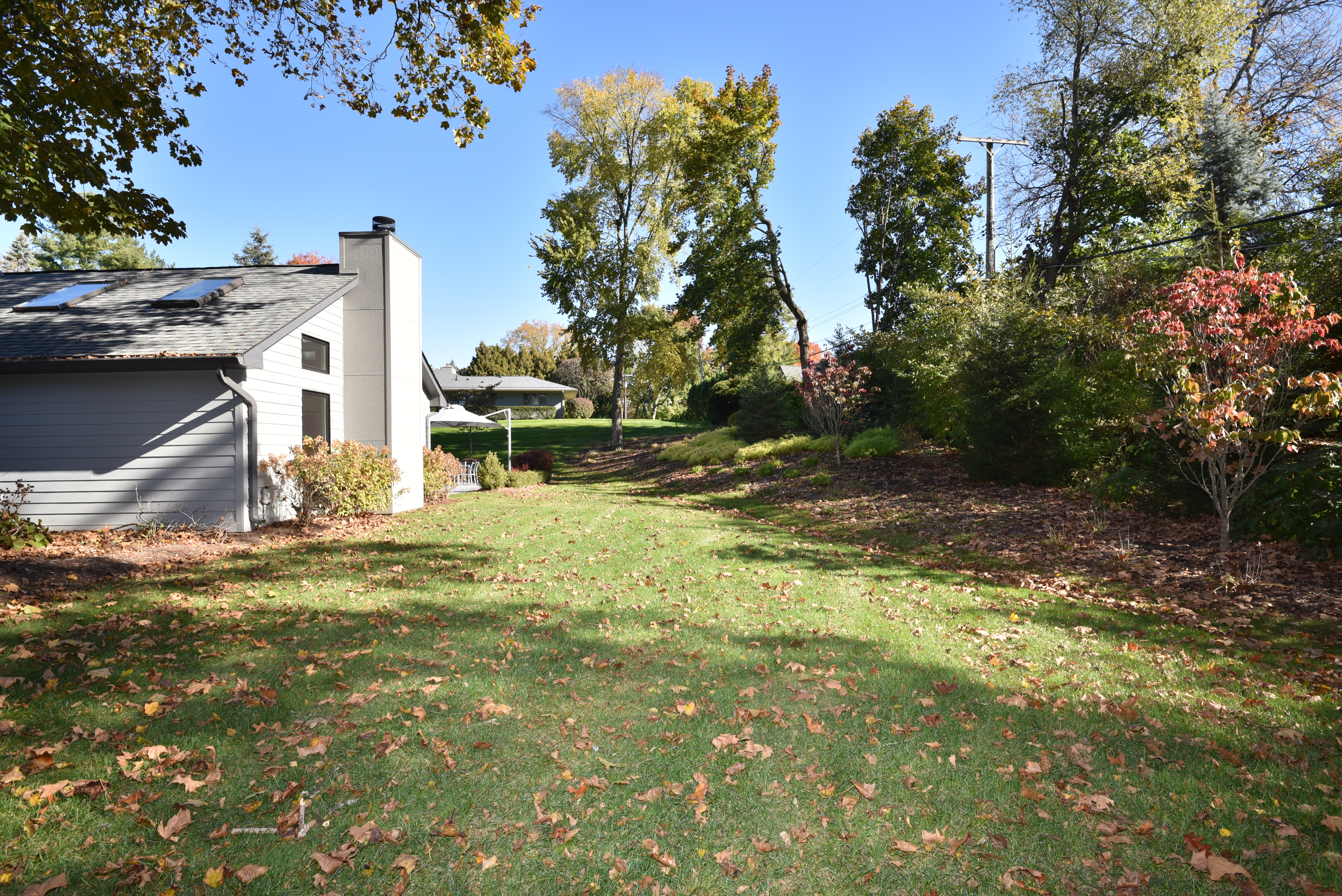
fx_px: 634
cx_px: 671
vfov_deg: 70.5
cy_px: 448
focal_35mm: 17
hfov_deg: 93.3
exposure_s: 1/200
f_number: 10
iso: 360
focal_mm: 17
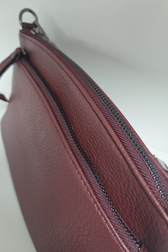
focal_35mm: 24
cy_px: 126
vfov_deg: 73.7
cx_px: 78
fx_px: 168
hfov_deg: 53.1
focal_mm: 5.4
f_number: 1.8
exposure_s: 1/100
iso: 400
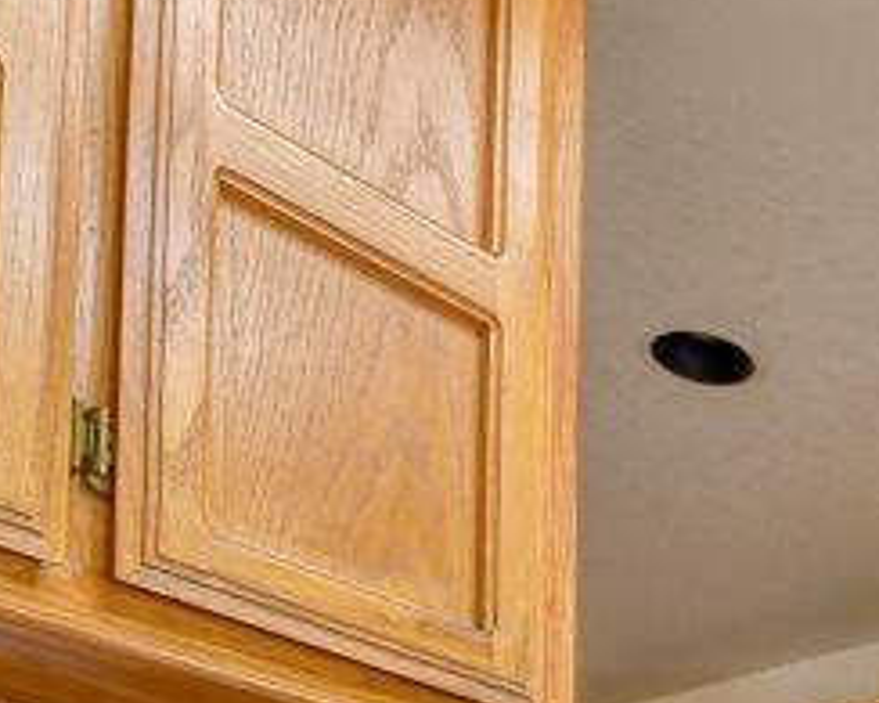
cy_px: 1327
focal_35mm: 65
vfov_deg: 17.9
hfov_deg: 22.7
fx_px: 1690
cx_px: 1380
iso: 400
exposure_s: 1/10
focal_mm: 15
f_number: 11
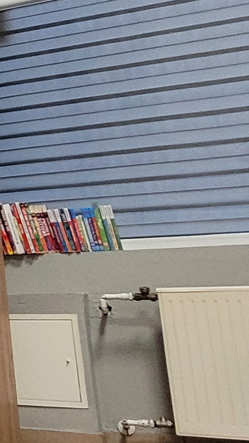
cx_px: -335
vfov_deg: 32.0
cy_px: 133
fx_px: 764
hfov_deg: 13.7
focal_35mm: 65
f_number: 2.2
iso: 400
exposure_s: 1/50
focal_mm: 1.74
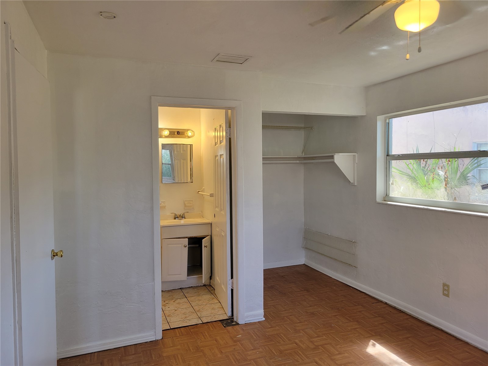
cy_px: 183
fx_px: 367
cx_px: 244
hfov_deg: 67.3
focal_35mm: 26
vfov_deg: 53.1
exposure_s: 1/120
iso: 64
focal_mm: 5.4
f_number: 1.8
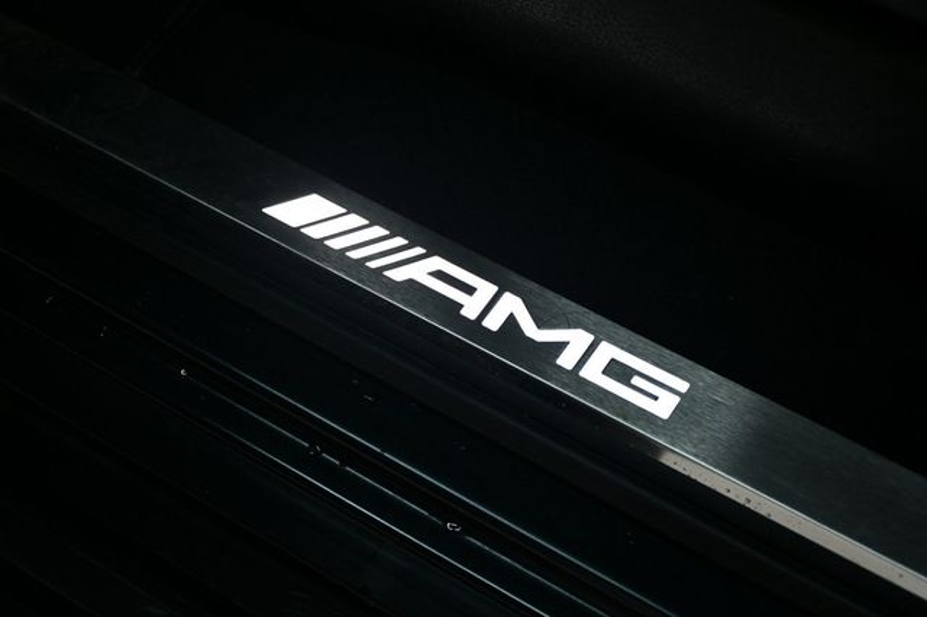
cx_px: 464
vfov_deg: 18.9
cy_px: 308
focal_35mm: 72
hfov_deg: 28.1
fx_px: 1853
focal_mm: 48
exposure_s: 1/160
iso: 800
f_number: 4.5
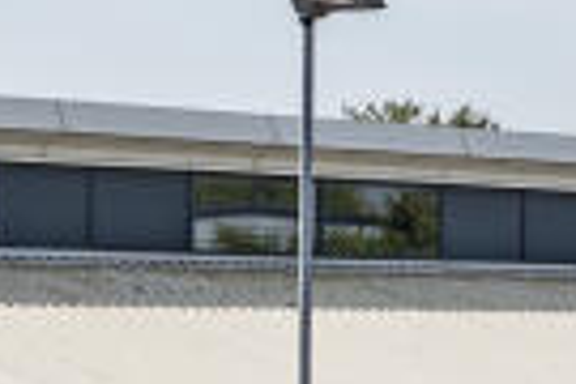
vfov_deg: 6.4
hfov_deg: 9.7
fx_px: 3408
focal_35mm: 213
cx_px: 286
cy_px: 589
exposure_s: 1/800
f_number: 4.5
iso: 100
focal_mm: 10.26
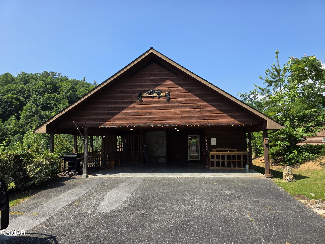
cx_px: 162
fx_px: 216
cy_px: 122
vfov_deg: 58.9
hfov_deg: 73.9
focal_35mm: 23
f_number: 1.7
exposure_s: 1/3185
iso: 80
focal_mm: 6.3
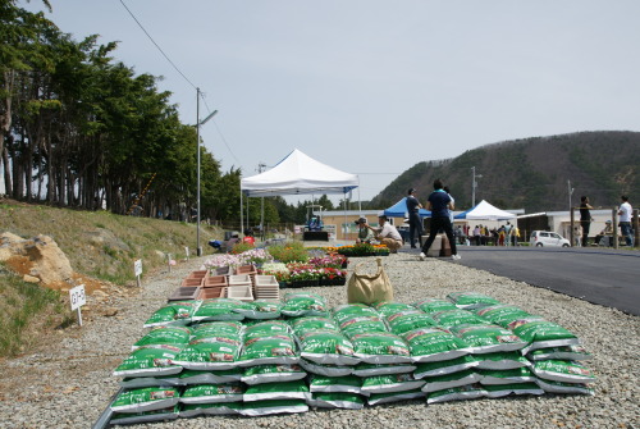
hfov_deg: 61.9
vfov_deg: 43.7
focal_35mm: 30
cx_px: 320
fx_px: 534
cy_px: 214
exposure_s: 1/400
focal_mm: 20
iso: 200
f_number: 10
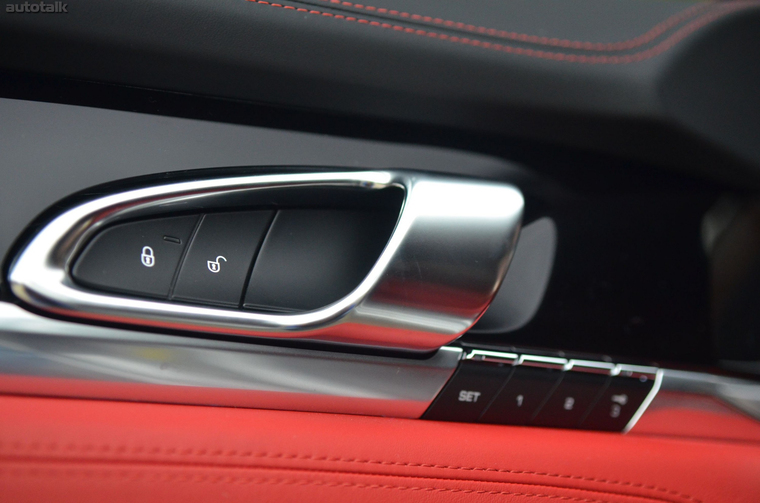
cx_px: 380
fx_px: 1201
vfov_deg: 23.7
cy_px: 252
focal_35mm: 57
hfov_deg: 35.1
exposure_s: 1/400
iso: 1600
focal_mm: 38
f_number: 2.8
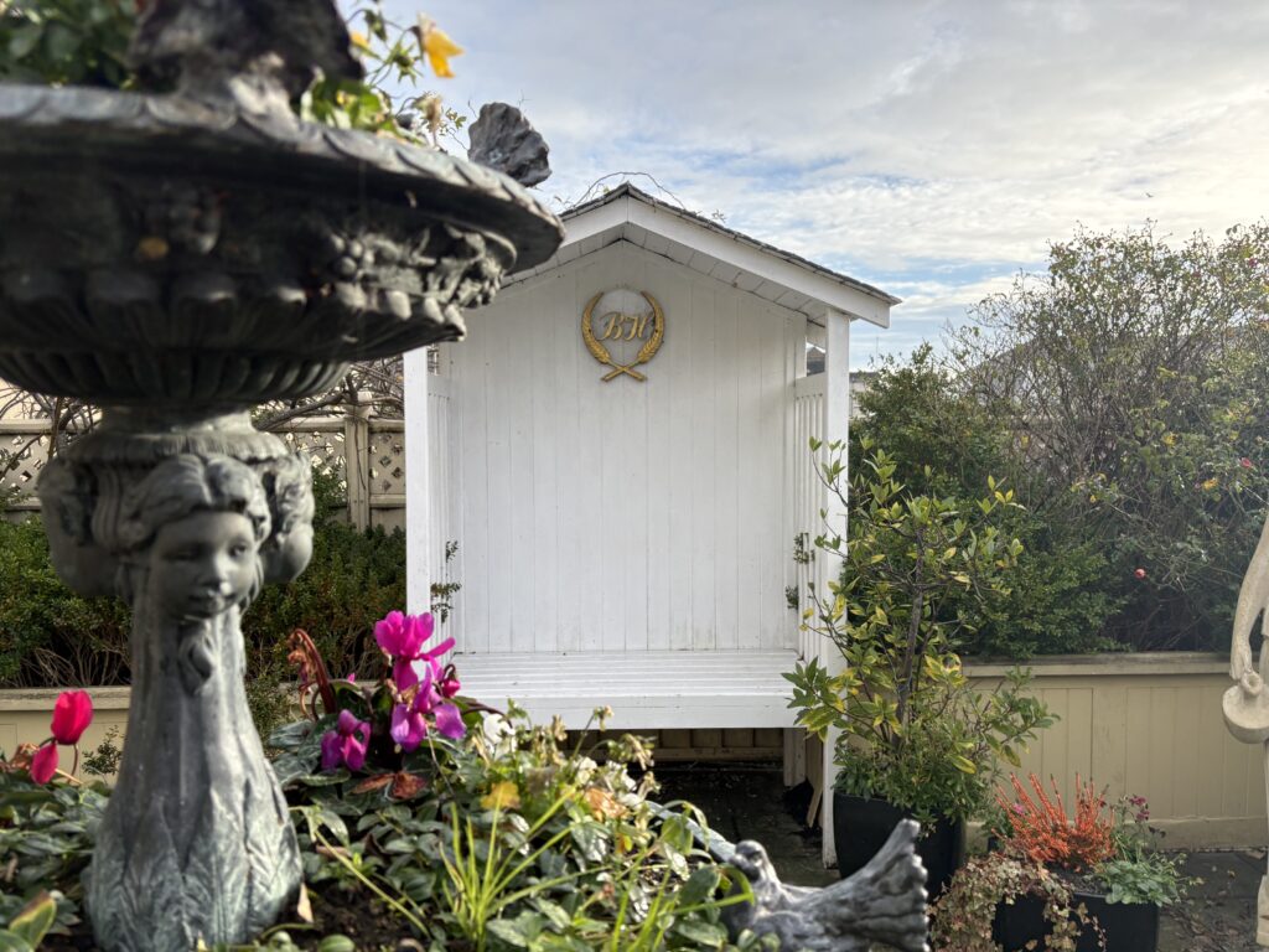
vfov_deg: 53.1
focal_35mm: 26
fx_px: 953
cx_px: 634
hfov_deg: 67.3
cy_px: 476
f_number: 1.6
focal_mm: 5.96
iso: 64
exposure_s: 1/907
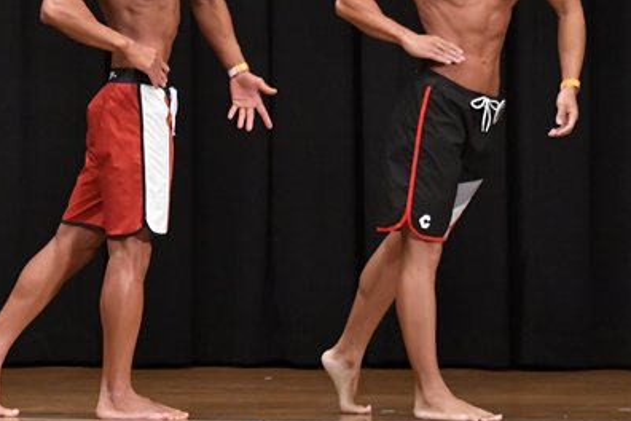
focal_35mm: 395
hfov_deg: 5.2
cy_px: 129
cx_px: 66
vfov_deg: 3.5
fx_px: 6923
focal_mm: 135
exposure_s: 1/400
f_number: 5.6
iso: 6400
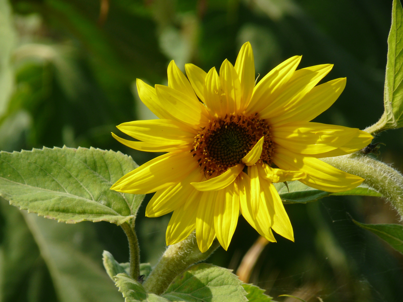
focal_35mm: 486
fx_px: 5658
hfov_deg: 4.1
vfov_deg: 3.1
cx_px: 202
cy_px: 151
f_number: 6.3
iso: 100
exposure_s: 1/400
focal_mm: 86.4
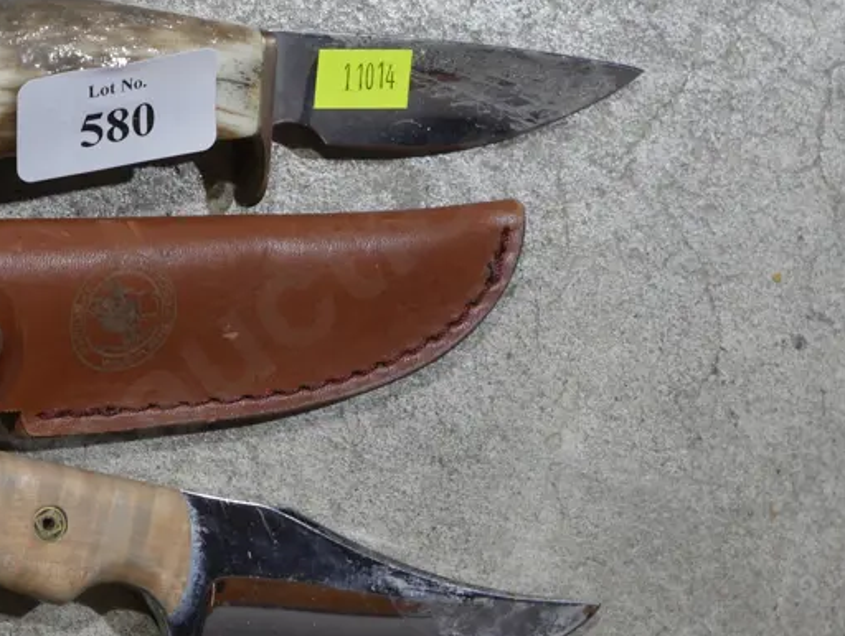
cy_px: 349
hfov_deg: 15.3
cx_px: 239
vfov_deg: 11.6
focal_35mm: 128
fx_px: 3127
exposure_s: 1/80
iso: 640
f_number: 6.3
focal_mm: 32
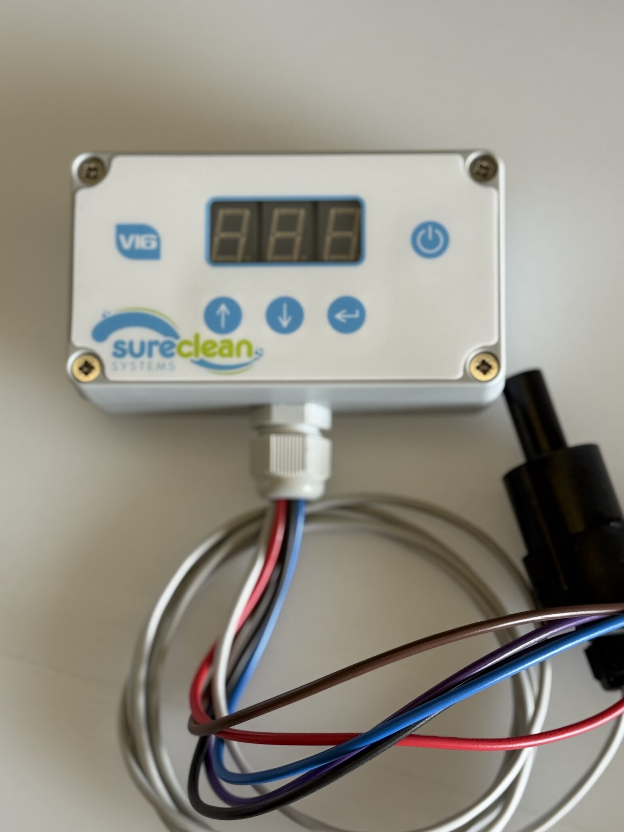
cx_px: 363
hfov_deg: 24.4
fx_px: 1442
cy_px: 487
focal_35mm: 60
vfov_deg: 32.1
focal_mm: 6.76
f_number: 1.78
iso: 100
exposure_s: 1/90
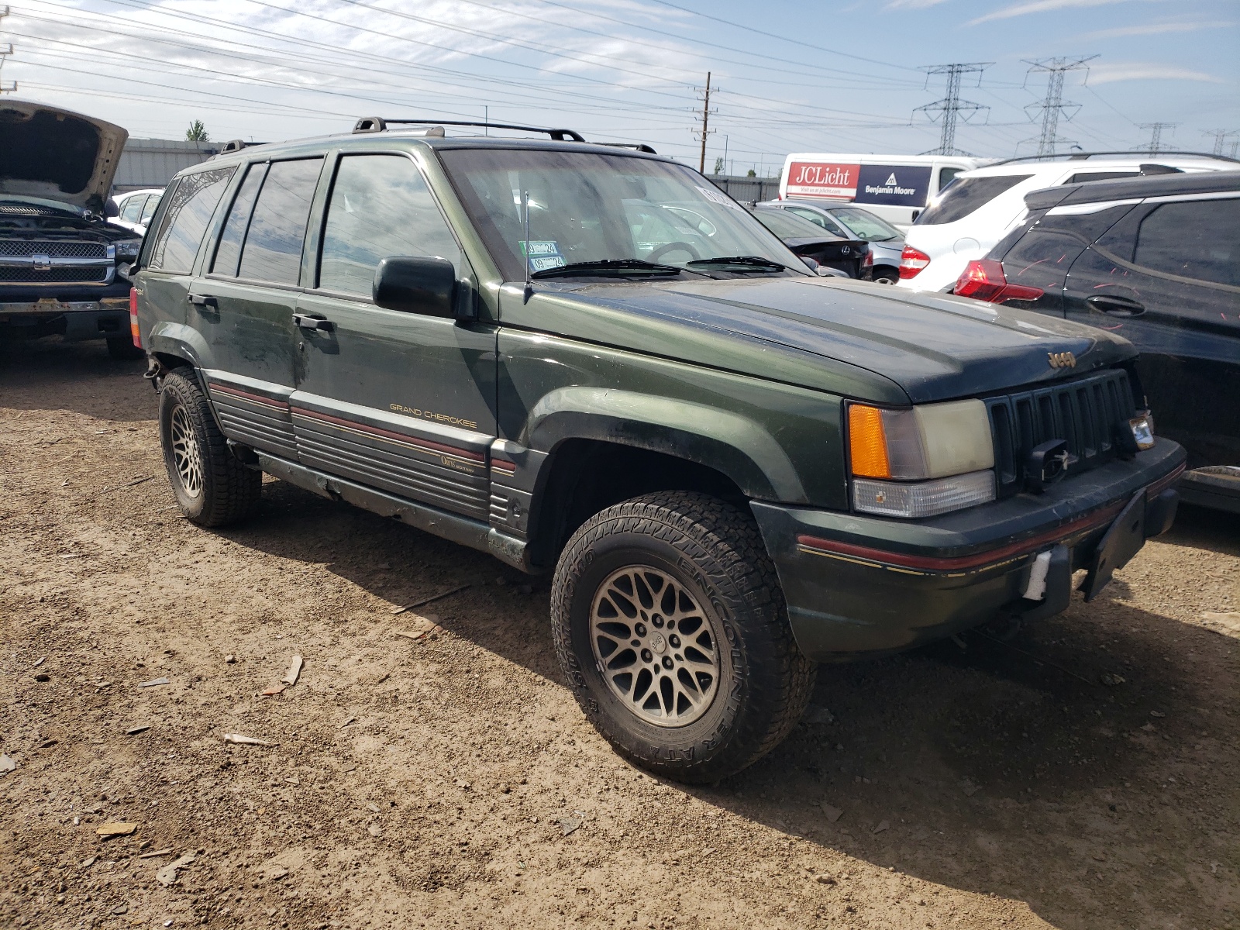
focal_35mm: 26
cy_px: 465
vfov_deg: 53.1
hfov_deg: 67.3
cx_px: 620
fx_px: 931
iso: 50
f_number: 1.5
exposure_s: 1/3333
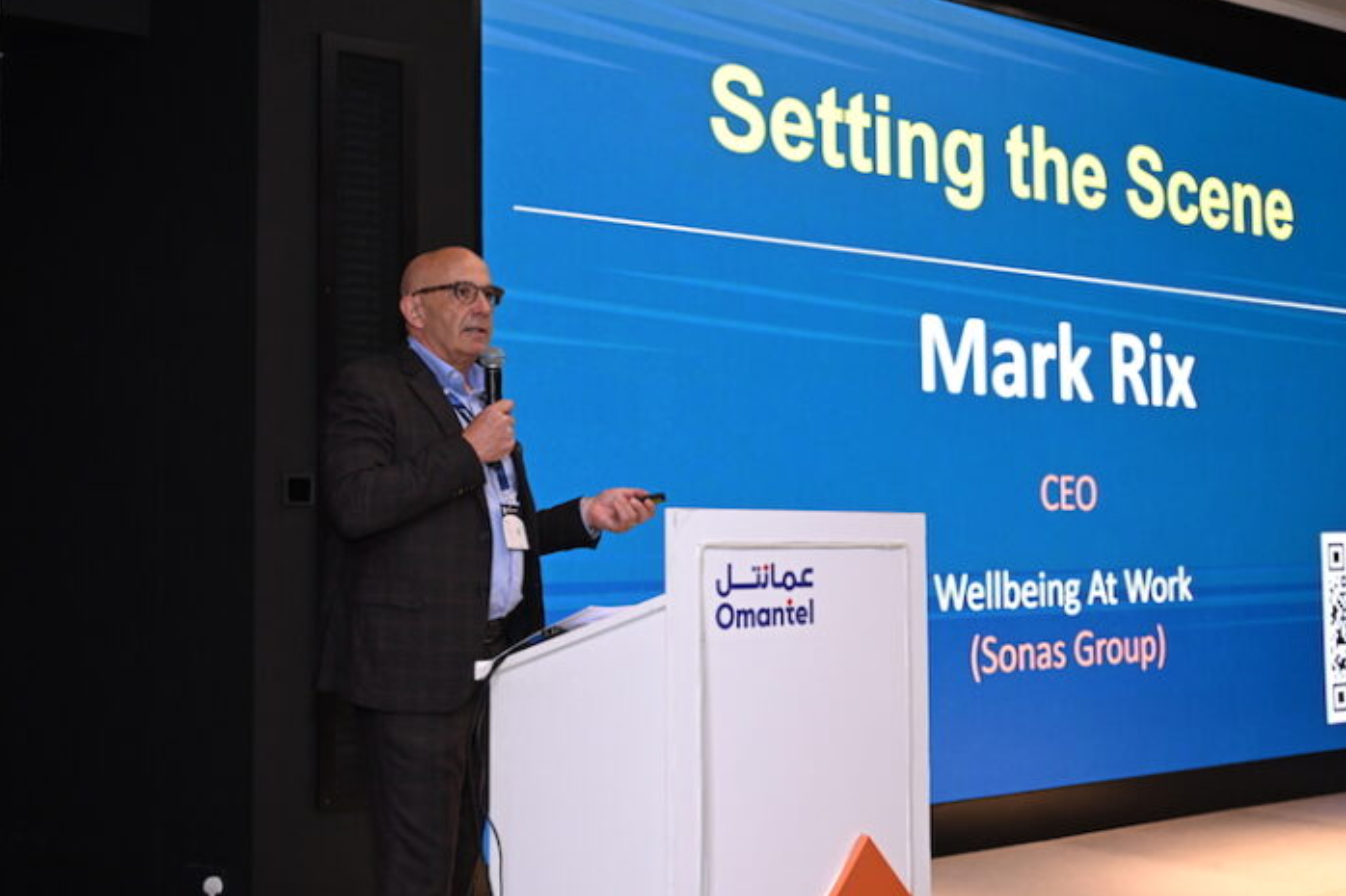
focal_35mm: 44
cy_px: 435
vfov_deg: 30.5
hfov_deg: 44.5
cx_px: 644
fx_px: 1645
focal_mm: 40
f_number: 4
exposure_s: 1/200
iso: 1600
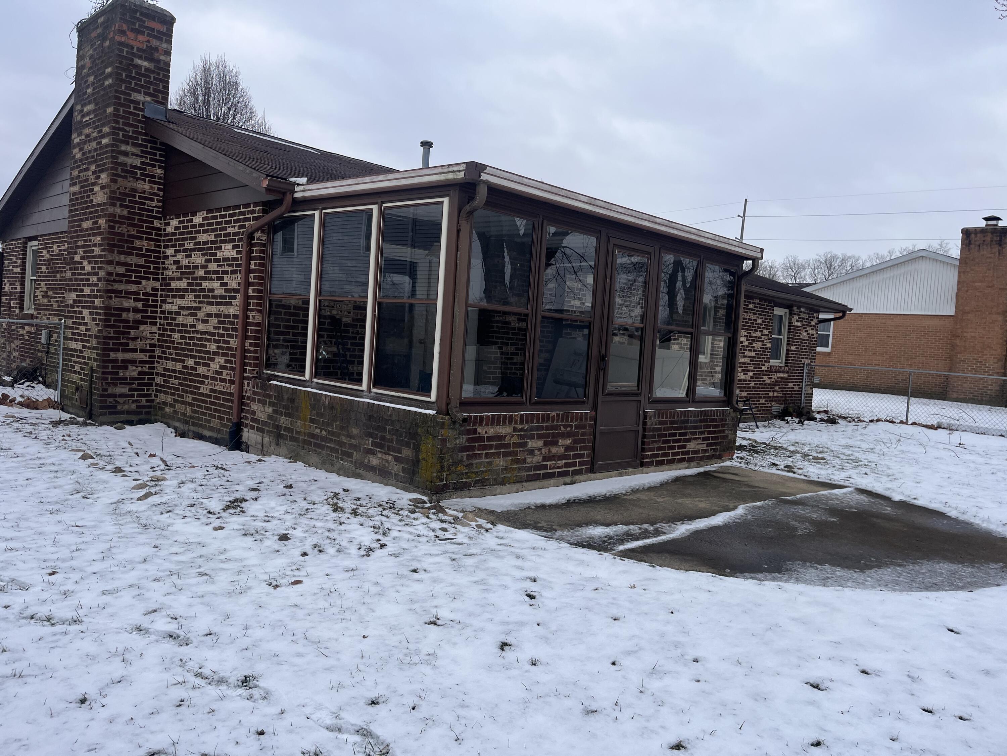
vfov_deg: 53.1
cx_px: 504
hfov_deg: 67.3
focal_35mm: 26
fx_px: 756
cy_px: 378
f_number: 1.6
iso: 50
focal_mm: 5.1
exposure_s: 1/1695
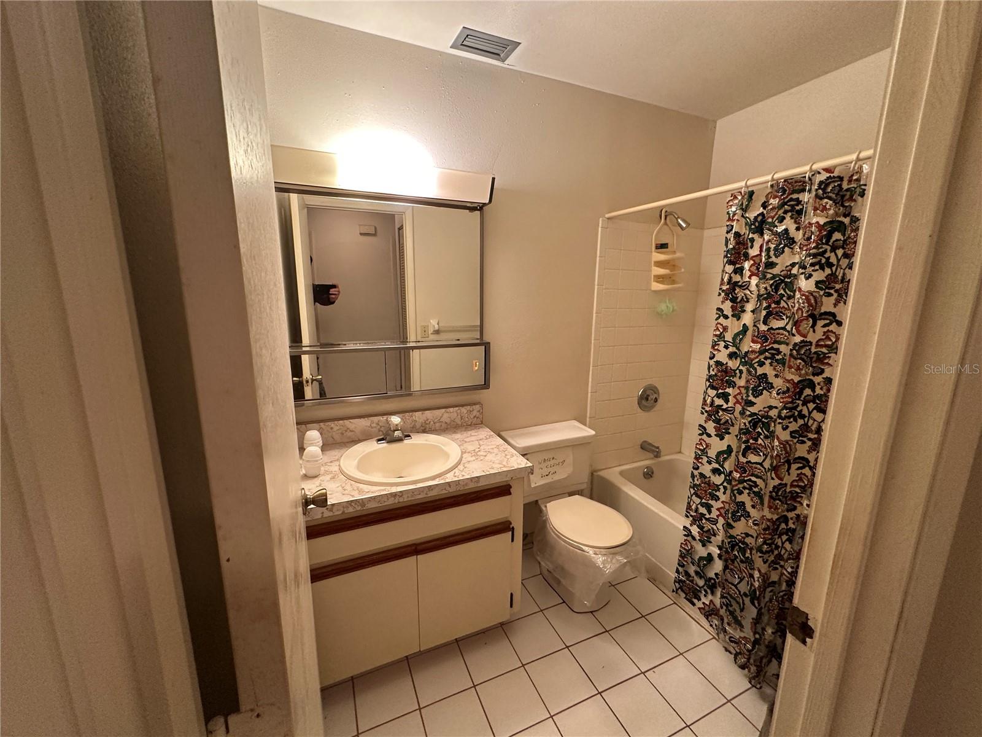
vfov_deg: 85.7
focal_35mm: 14
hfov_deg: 102.1
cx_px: 491
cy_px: 368
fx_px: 397
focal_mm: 2.22
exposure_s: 1/60
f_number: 2.2
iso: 320
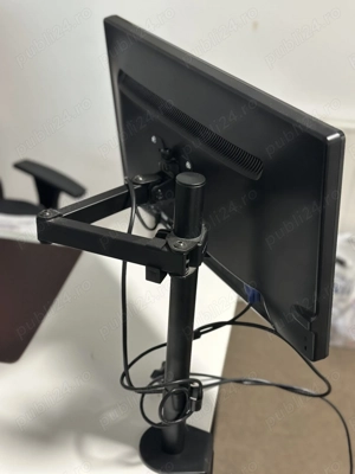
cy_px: 237
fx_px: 656
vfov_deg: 39.7
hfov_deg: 30.3
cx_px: 178
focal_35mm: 48
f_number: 1.78
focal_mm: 6.86
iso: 320
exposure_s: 1/50
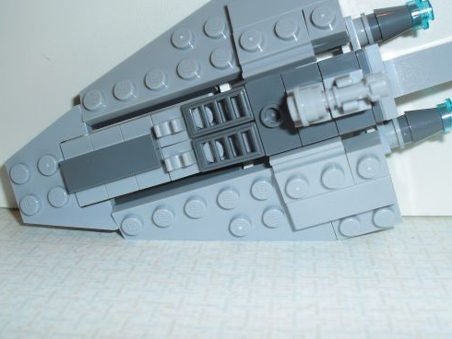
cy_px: 134
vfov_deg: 30.8
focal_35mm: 47
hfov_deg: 40.4
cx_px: 233
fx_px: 614
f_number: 3.1
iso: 64
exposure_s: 1/60
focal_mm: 6.3
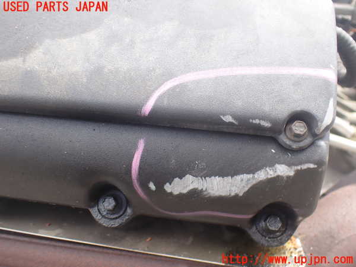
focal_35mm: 30
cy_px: 134
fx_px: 309
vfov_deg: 46.8
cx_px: 178
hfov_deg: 60.0
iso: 125
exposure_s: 1/125
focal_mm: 5.4
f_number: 2.3
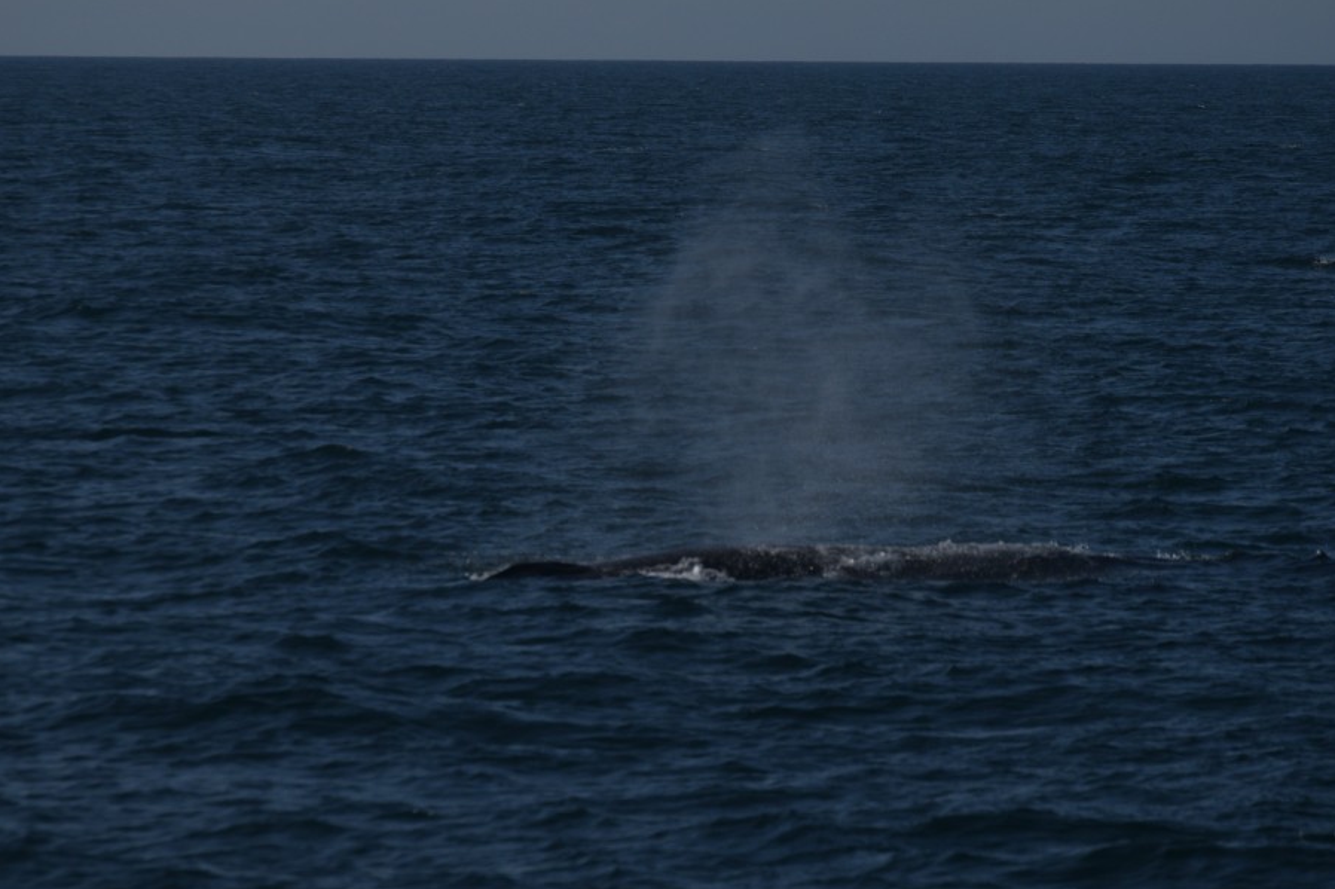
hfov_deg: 5.7
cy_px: 504
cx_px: 681
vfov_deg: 3.8
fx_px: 13381
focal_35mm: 361
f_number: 7.1
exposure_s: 1/4000
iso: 200
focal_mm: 200
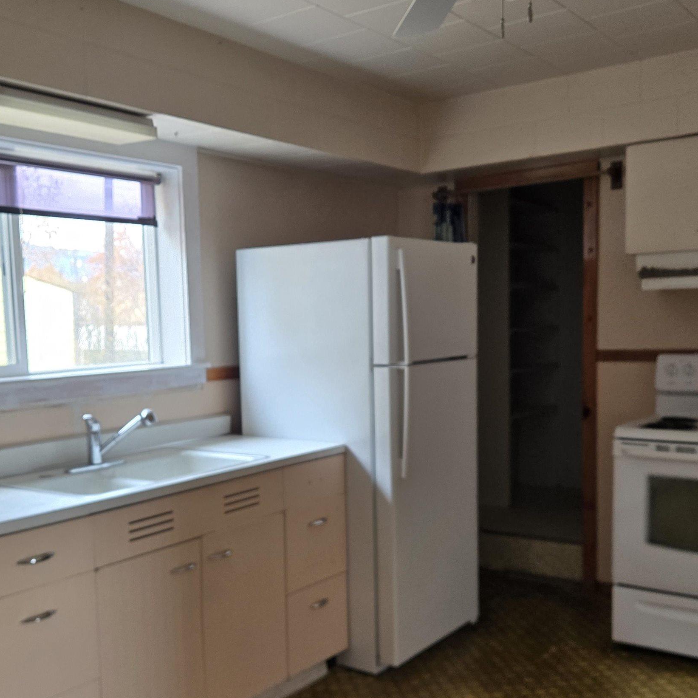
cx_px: 297
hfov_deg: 43.7
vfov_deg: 43.7
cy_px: 411
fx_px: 867
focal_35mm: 38
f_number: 1.8
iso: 160
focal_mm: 5.4
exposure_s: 1/120
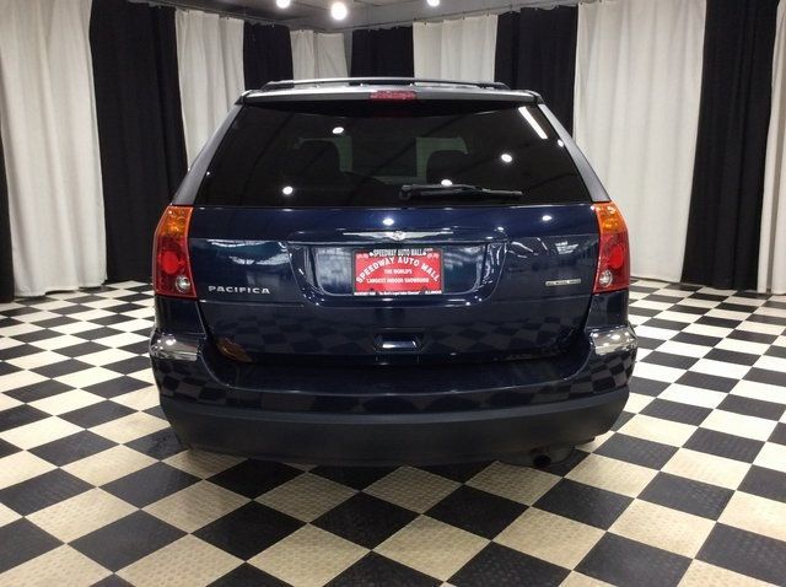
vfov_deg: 44.1
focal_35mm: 32
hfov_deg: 56.9
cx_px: 393
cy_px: 294
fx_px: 726
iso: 80
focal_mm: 3.3
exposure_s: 1/24
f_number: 2.4
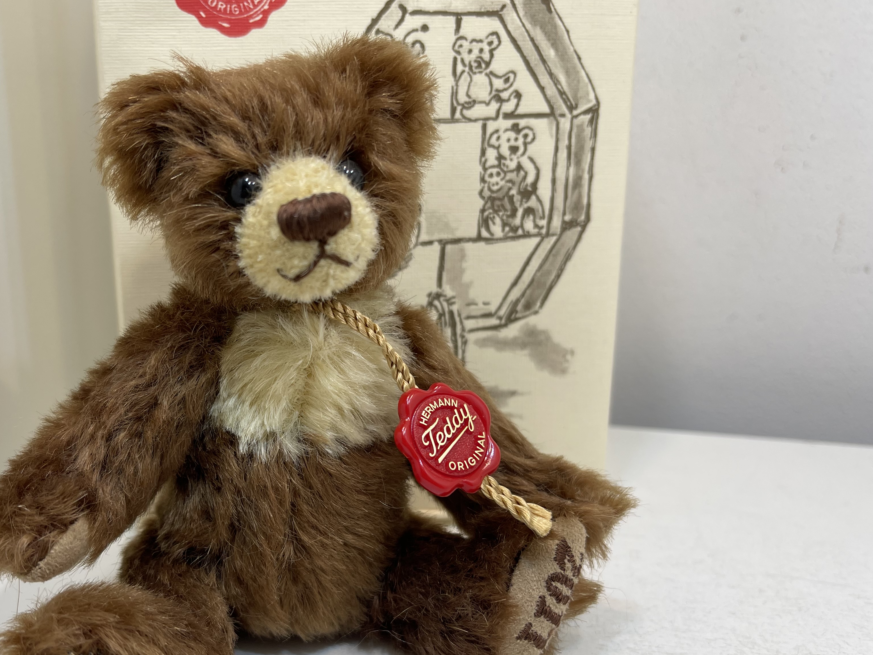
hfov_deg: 54.6
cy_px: 389
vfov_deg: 42.8
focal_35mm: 33
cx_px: 319
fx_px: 832
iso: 32
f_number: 1.6
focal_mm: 5.1
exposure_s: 1/159
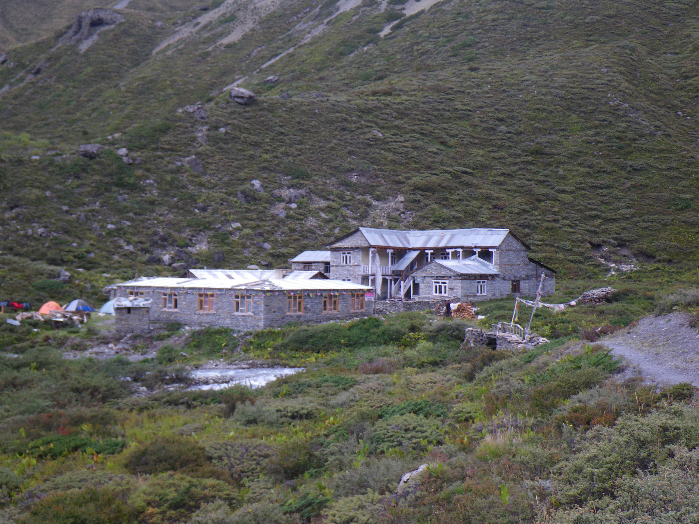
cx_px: 350
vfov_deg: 28.6
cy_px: 262
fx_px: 1030
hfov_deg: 37.5
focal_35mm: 51
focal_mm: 9.1
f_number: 4.4
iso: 64
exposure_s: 1/60
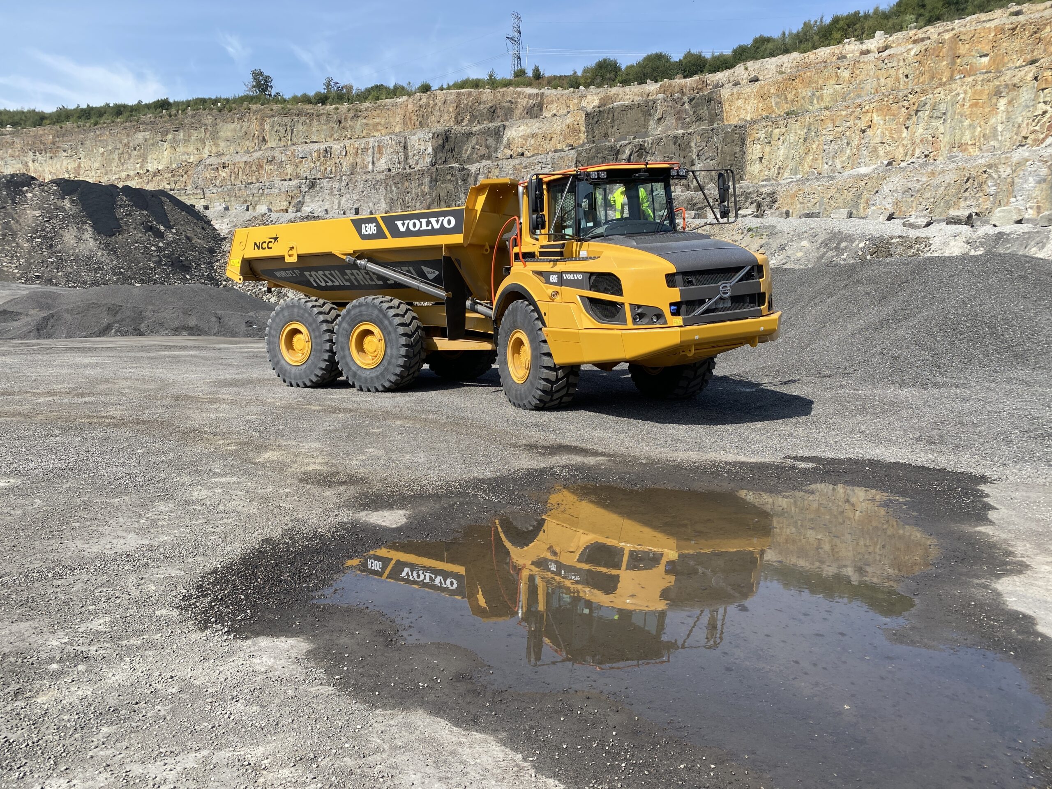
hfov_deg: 67.3
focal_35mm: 26
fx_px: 790
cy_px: 394
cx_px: 526
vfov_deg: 53.1
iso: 32
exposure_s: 1/2410
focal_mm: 4.25
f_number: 1.8
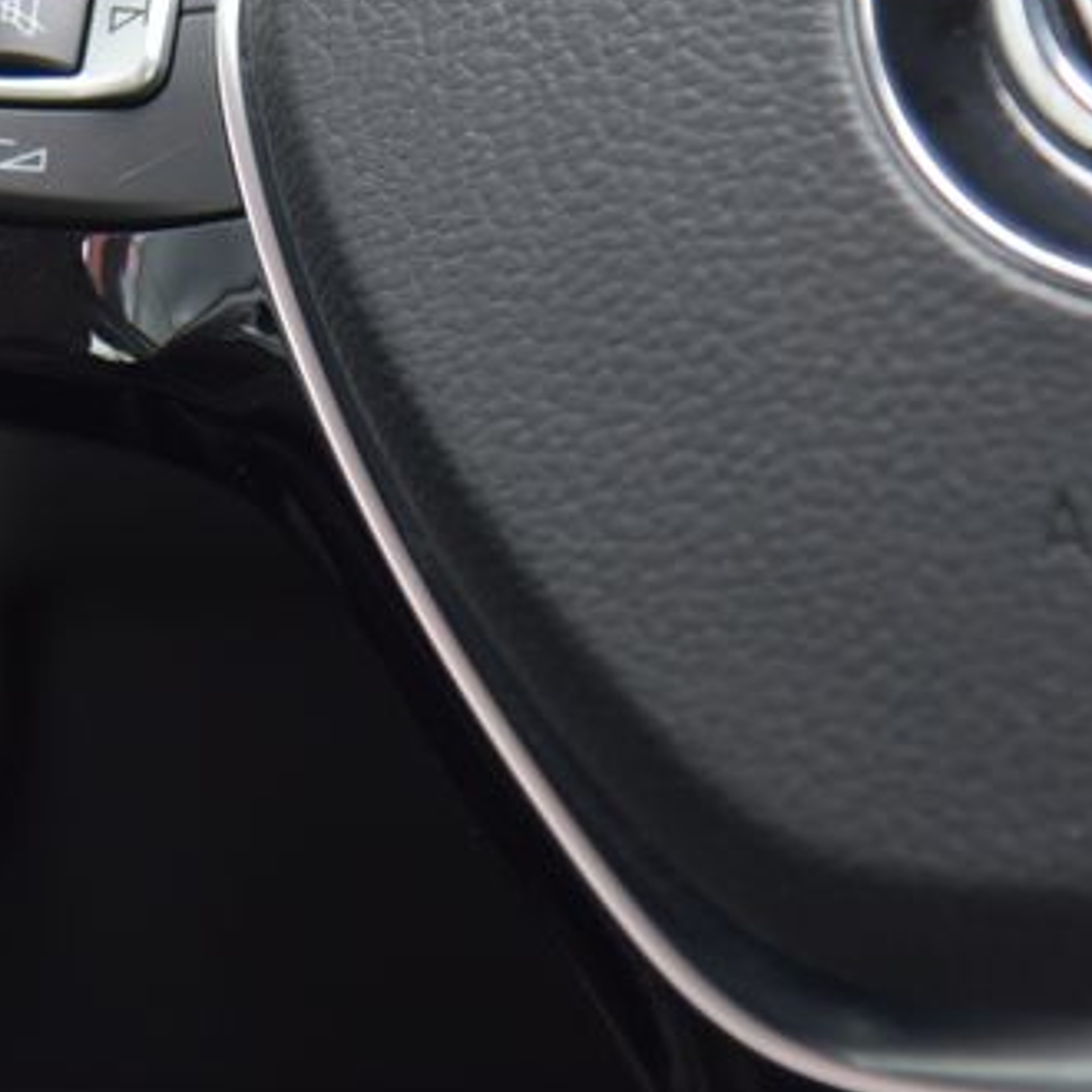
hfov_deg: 5.5
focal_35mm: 317
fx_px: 11314
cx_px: 199
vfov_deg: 5.5
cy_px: 129
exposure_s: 1/60
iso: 500
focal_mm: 120
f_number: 4
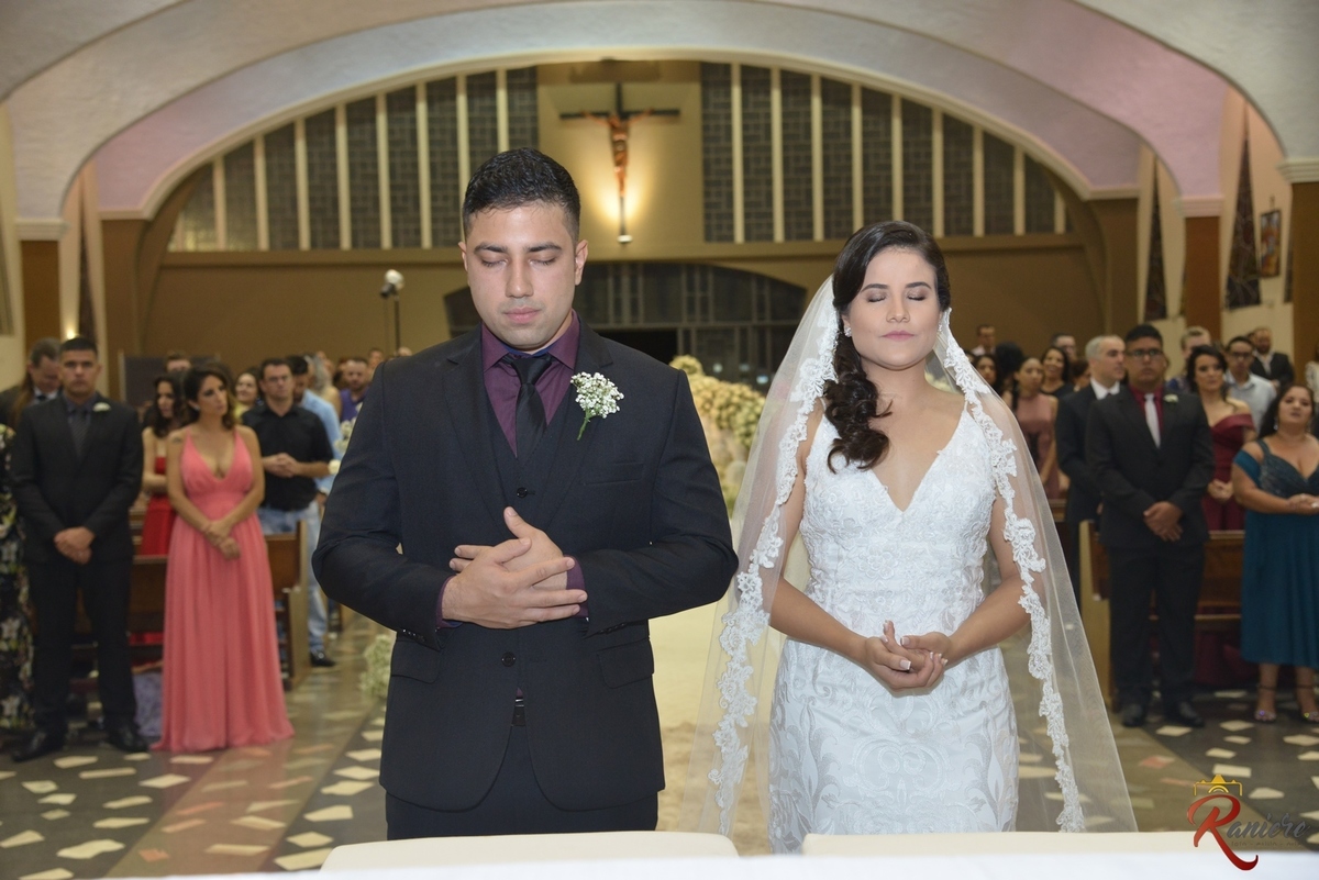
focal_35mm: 50
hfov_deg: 39.6
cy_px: 440
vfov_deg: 27.0
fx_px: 1833
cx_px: 660
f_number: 4.5
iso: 1600
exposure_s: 1/100
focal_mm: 50
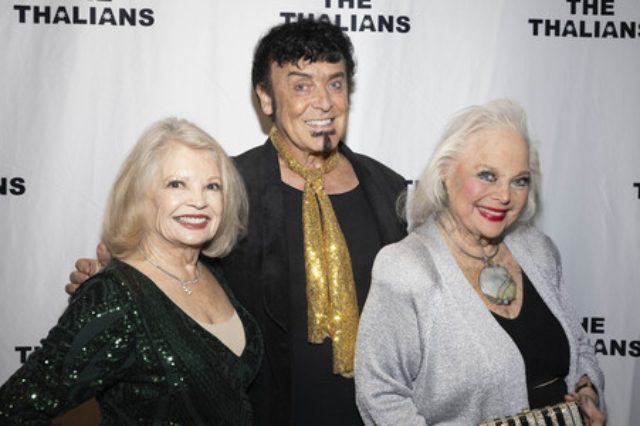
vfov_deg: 34.2
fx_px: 693
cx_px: 320
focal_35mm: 39
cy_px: 213
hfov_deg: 49.6
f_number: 5.6
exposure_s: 1/200
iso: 800
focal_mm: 39
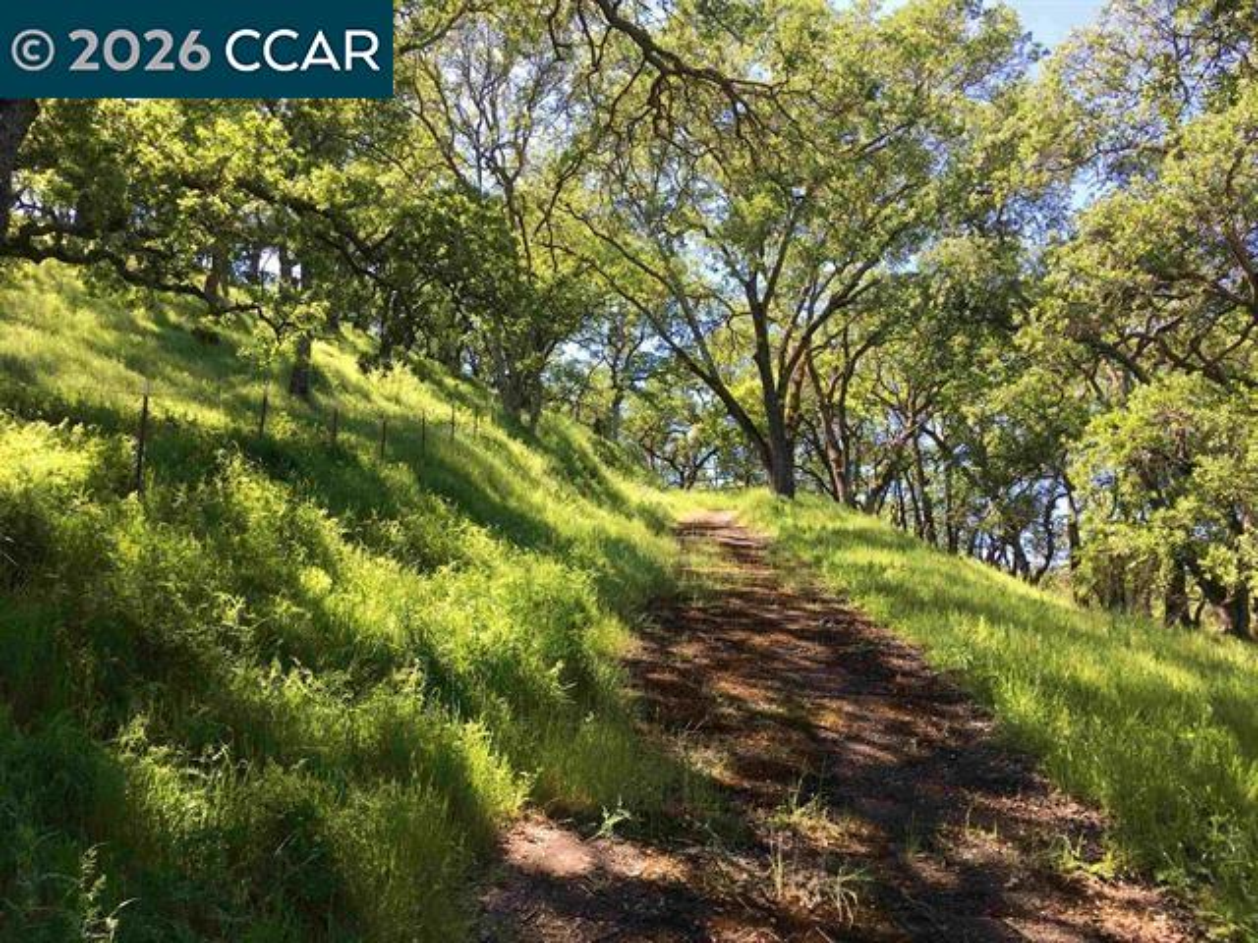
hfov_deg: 61.7
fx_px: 1054
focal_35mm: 29
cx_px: 629
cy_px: 472
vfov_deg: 48.2
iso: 25
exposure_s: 1/279
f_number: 2.2
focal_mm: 4.15
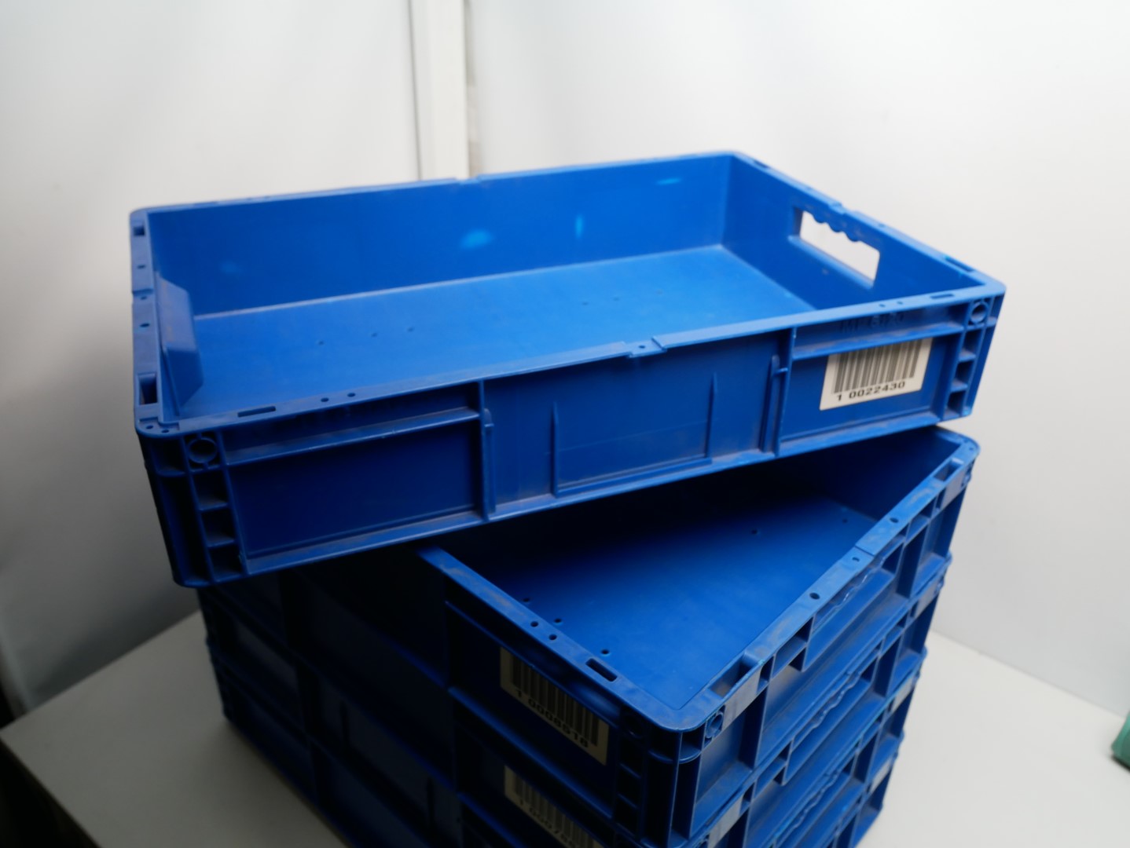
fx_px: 980
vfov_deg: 46.8
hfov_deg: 59.9
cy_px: 424
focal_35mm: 30
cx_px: 565
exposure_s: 1/60
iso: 500
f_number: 3.7
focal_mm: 15
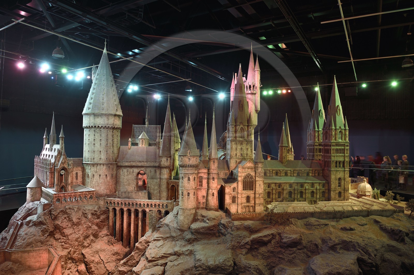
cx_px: 207
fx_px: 276
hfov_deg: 73.8
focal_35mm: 24
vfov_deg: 53.1
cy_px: 138
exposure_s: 1/1.67
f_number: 6.3
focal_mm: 24
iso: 400
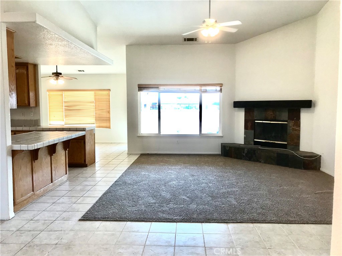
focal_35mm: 28
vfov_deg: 49.7
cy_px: 128
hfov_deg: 63.4
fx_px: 277
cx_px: 171
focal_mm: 3.99
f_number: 1.8
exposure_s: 1/120
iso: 32
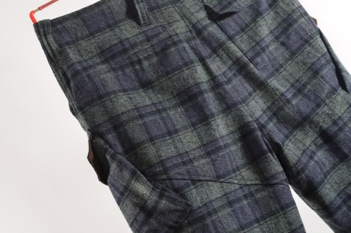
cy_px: 116
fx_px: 584
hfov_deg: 33.5
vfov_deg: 22.5
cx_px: 176
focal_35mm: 60
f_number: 7.1
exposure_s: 1/20
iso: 800
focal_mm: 40
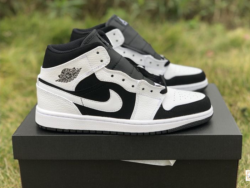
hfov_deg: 34.9
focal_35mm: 55
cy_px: 92
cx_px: 131
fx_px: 397
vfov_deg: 26.6
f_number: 2.4
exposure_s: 1/138
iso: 16
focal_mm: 6
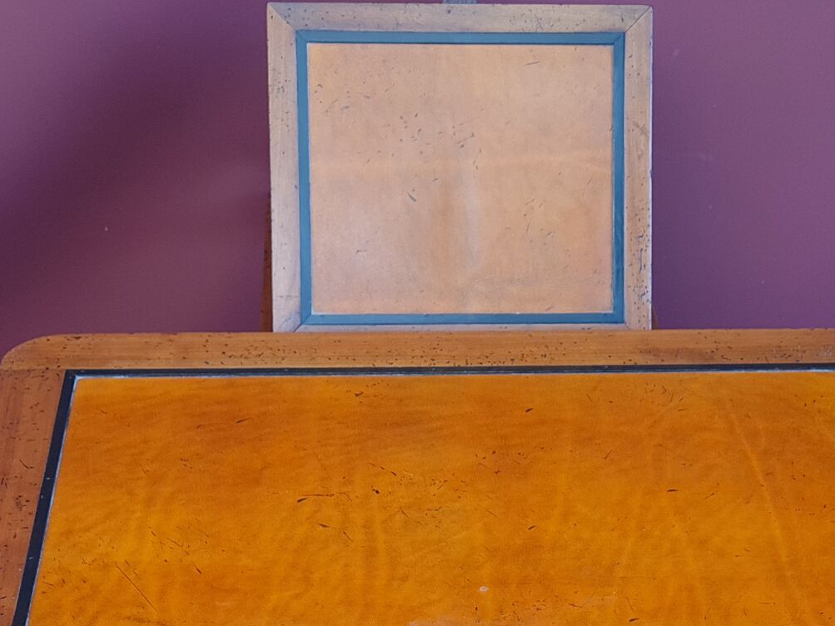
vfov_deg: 30.1
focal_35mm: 47
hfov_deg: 40.4
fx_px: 1134
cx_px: 454
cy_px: 511
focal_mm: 5.4
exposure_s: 1/50
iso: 64
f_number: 1.8
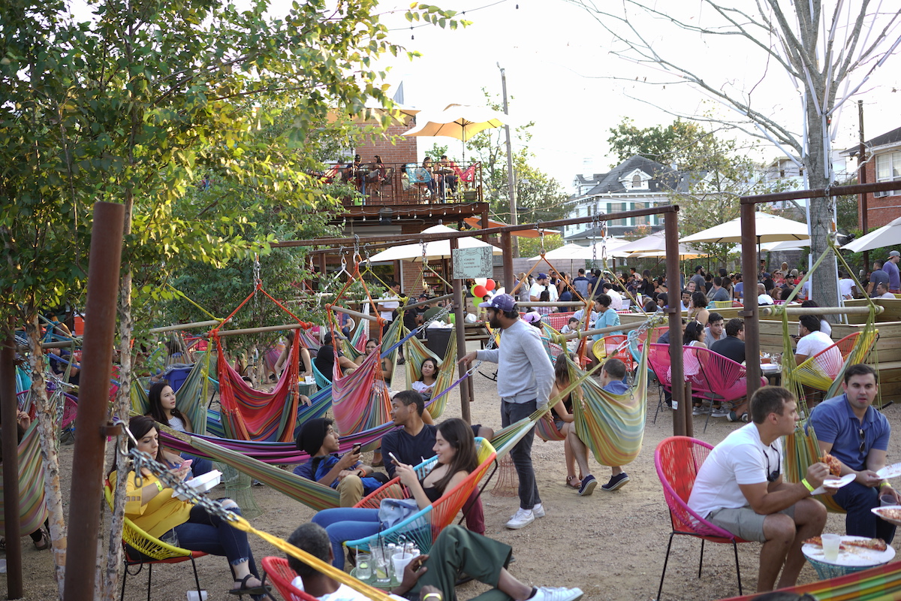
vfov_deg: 37.9
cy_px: 300
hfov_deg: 54.4
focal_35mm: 35
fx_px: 876
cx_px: 450
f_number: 2.8
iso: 80
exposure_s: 1/80
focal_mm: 35
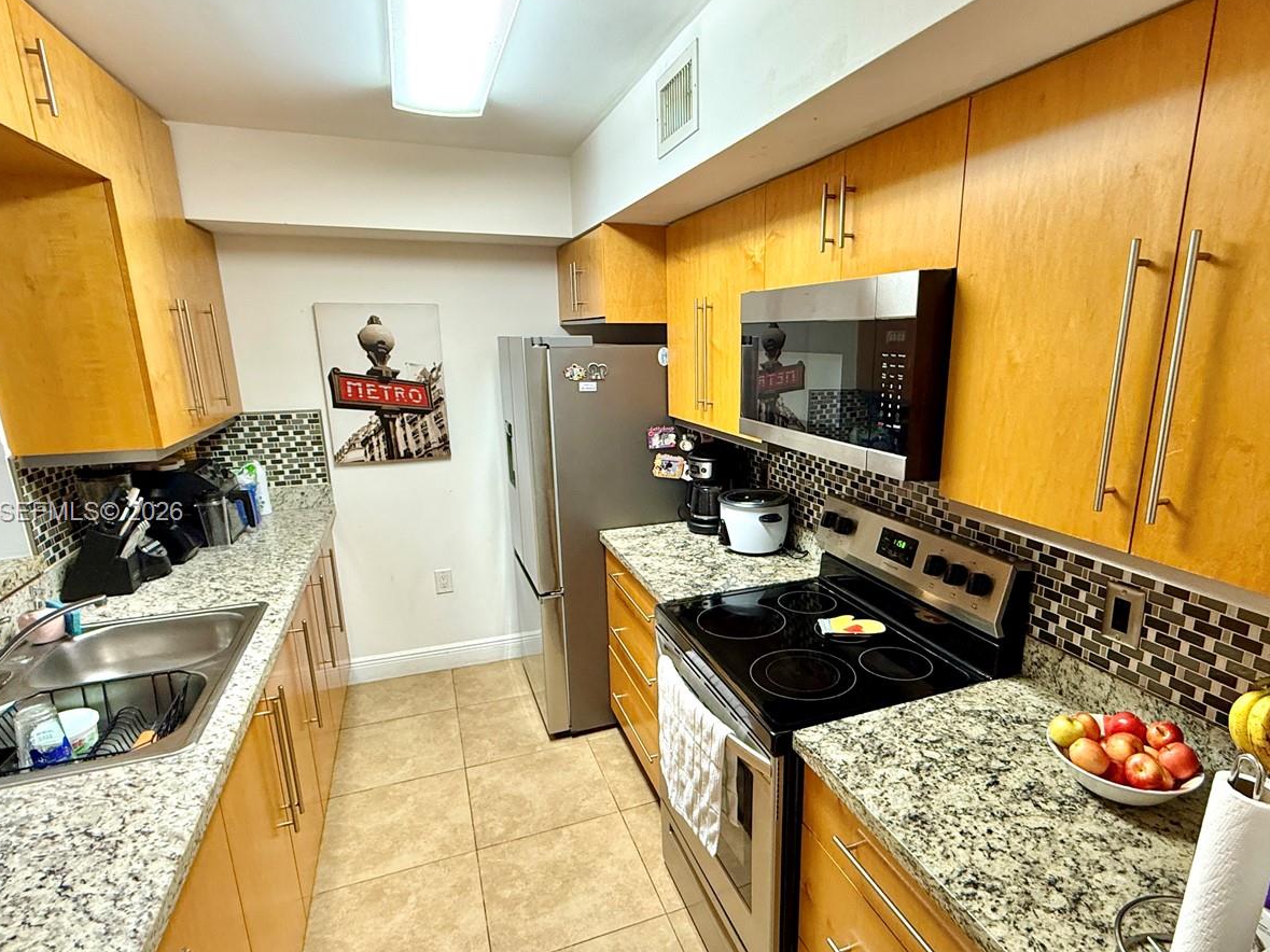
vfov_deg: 68.6
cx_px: 710
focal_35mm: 19
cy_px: 514
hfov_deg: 84.3
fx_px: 697
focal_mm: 2.22
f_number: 2.2
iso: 250
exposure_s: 1/60
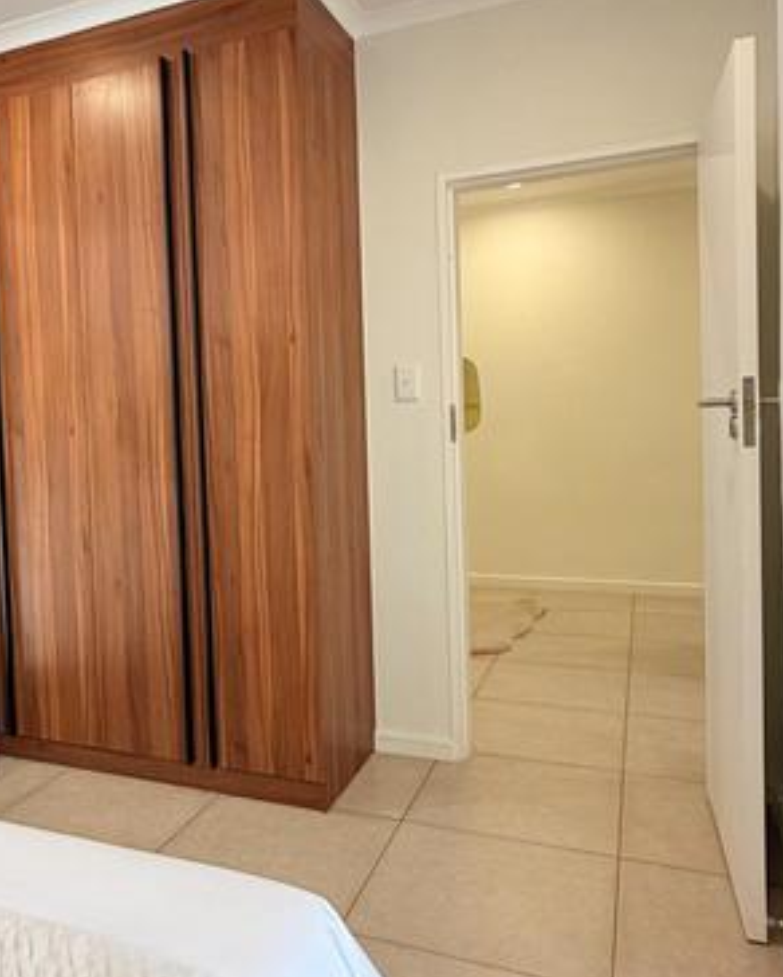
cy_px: 462
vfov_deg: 58.7
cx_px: 231
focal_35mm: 30
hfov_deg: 47.4
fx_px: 868
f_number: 2.2
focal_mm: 2.22
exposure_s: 1/99
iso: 100
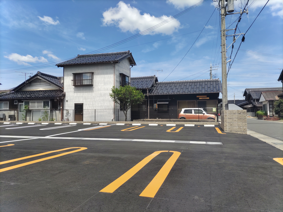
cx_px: 142
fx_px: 213
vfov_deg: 53.1
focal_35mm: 26
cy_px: 106
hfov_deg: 67.3
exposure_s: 1/704
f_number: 1.79
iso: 50
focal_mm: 4.8
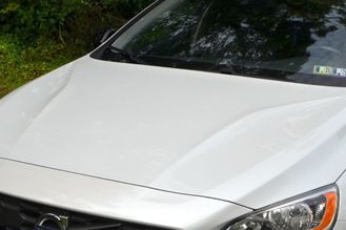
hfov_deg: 28.8
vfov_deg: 19.4
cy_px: 159
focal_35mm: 70
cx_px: 186
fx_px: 672
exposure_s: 1/250
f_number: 8
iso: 100
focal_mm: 24
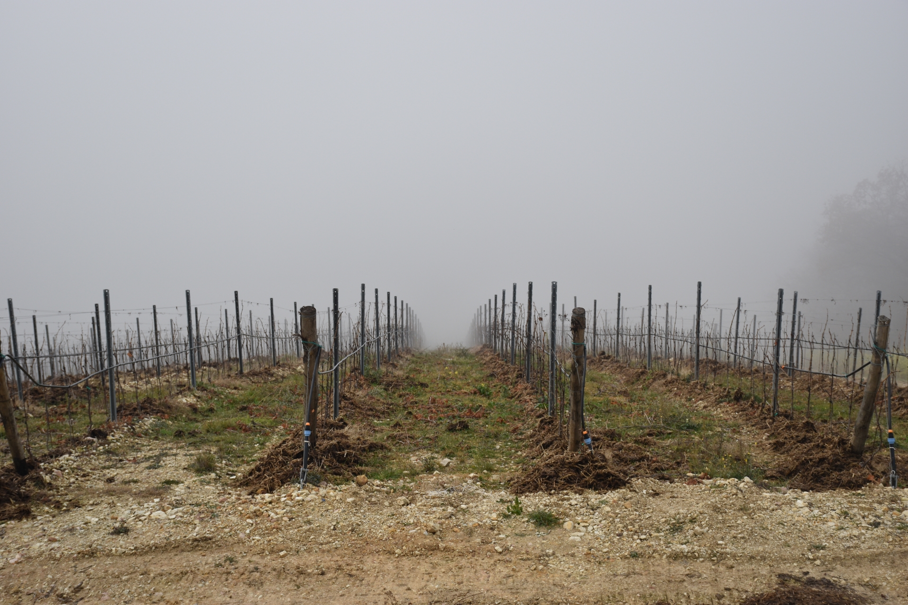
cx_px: 454
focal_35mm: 60
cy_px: 302
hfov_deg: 33.4
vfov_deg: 22.6
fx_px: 1513
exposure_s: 1/125
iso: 125
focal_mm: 40
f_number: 5.6
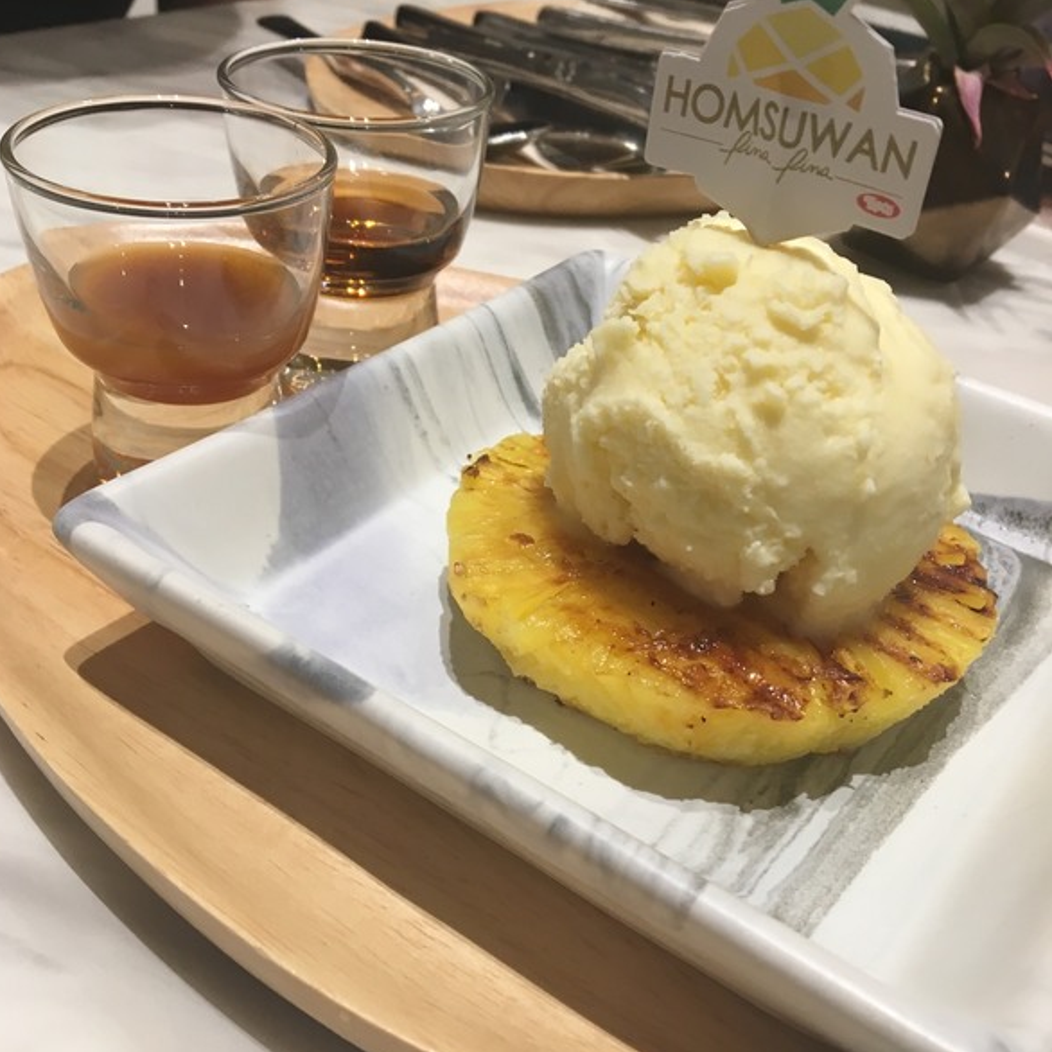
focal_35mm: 35
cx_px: 515
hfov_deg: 47.2
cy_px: 603
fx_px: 1203
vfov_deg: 47.1
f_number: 2.2
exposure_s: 1/33
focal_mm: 4.15
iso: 64
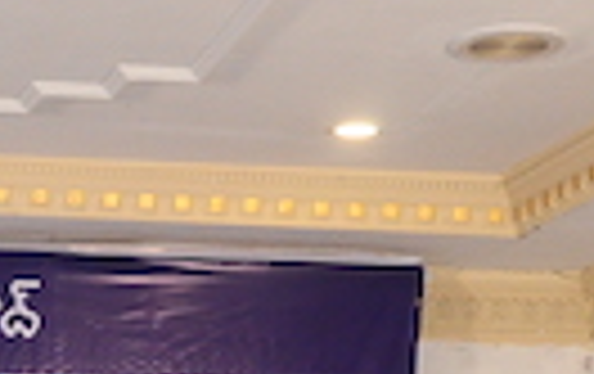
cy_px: 827
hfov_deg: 13.3
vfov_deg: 8.4
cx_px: -382
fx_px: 2356
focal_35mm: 145
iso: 1000
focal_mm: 21
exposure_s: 1/60
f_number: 6.3
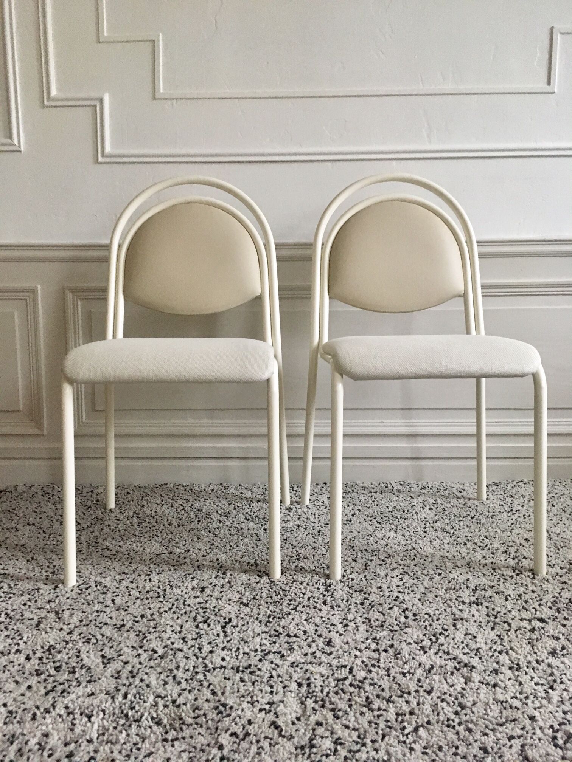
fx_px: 639
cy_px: 381
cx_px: 286
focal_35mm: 29
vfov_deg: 61.7
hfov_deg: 48.2
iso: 200
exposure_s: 1/25
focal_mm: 4.15
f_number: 2.2
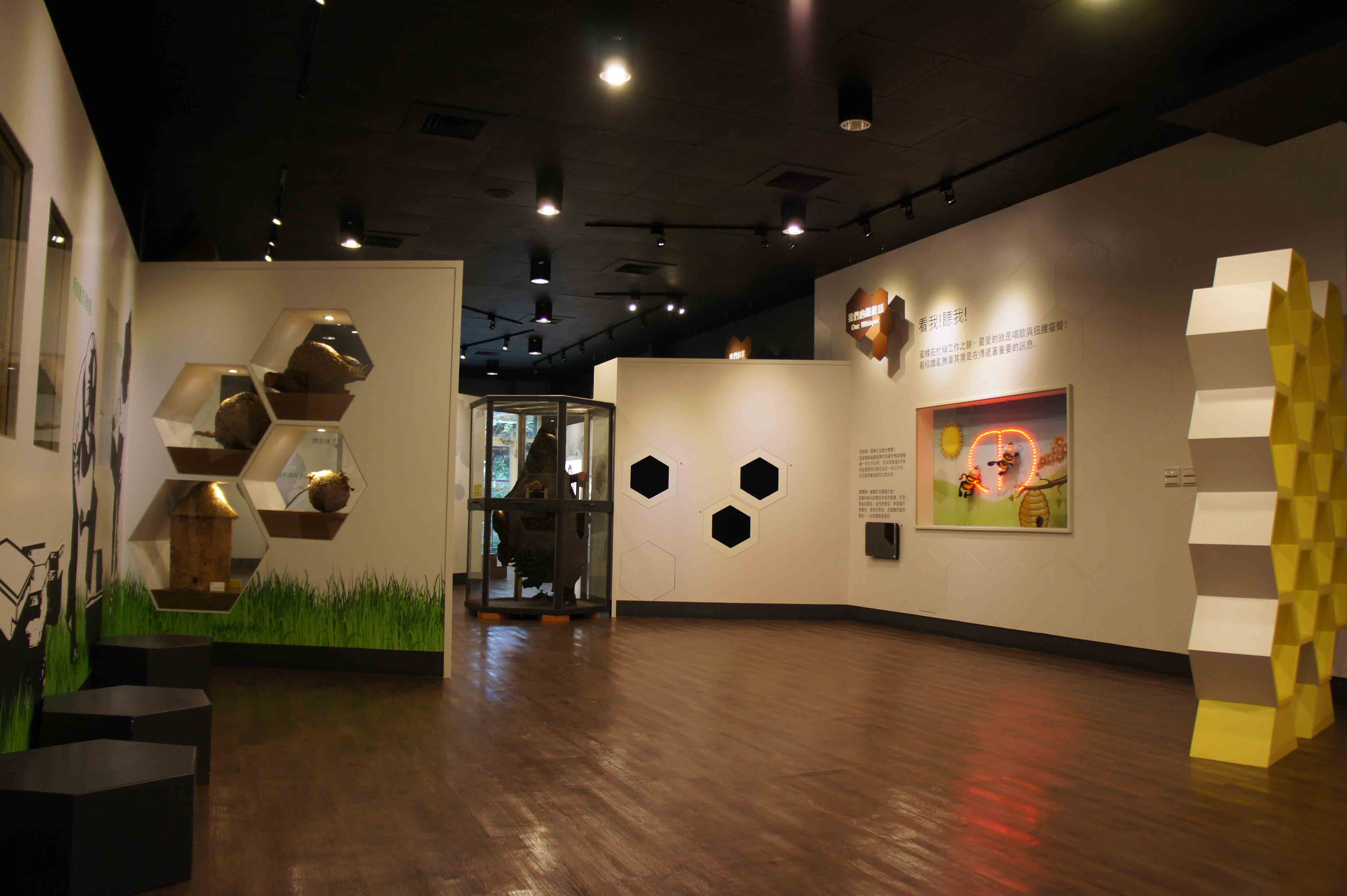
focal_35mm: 27
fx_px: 1010
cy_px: 448
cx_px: 674
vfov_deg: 47.9
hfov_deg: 67.4
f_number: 3.5
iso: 400
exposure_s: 1/30
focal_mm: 18
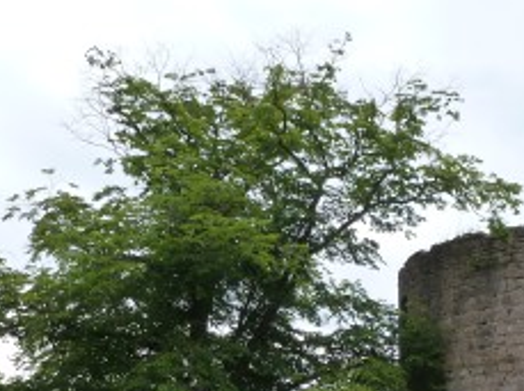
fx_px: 952
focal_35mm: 63
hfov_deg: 29.7
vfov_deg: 22.0
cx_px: 458
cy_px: 428
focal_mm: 4.3
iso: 160
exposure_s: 1/125
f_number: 4
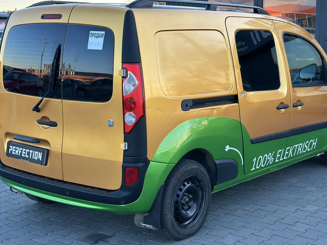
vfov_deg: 24.4
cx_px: 175
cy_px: 128
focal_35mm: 60
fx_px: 567
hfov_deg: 32.2
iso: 80
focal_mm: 6.86
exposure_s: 1/157
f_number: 1.78
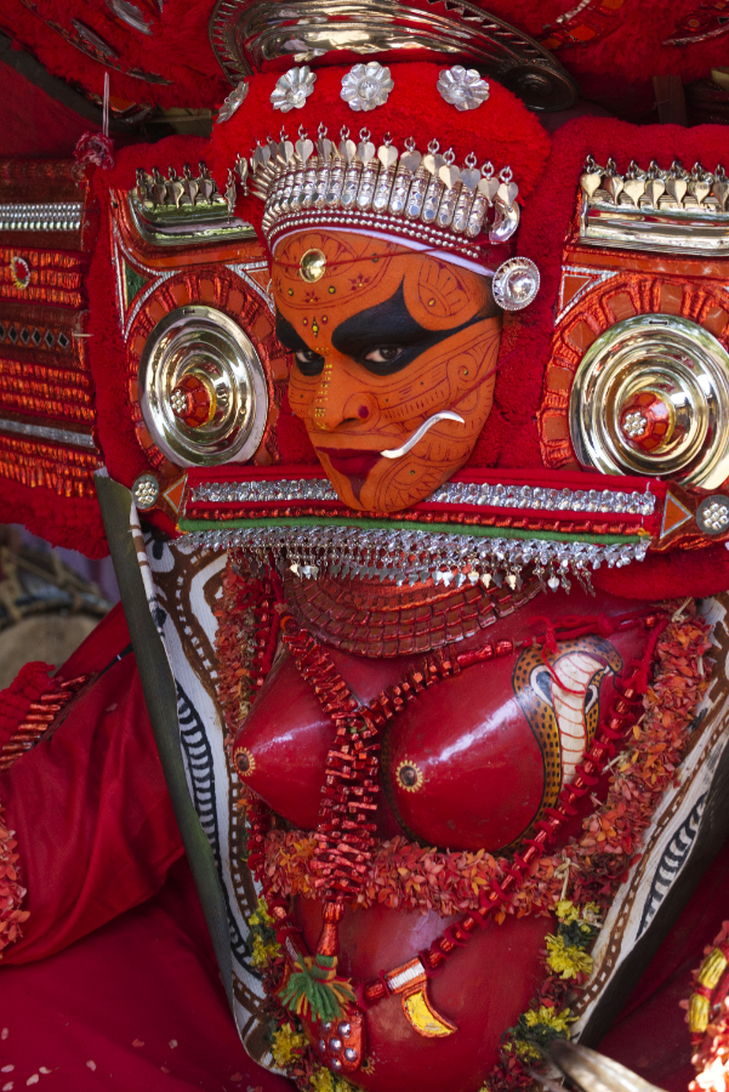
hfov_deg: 12.2
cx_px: 364
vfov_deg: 18.3
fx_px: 3398
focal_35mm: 112
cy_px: 546
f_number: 5.6
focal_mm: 74.4
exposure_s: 1/500
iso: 1600
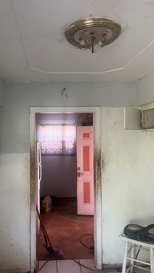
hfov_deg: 40.0
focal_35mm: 29
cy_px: 137
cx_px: 61
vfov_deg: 66.1
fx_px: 211
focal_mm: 5.1
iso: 160
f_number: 1.6
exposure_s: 1/60
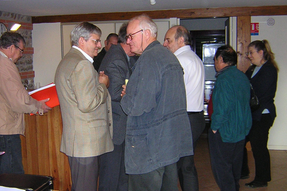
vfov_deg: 29.9
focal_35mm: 45
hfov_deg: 43.4
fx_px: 359
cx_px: 117
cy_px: 89
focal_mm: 4.7
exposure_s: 1/60.1
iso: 400
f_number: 2.6
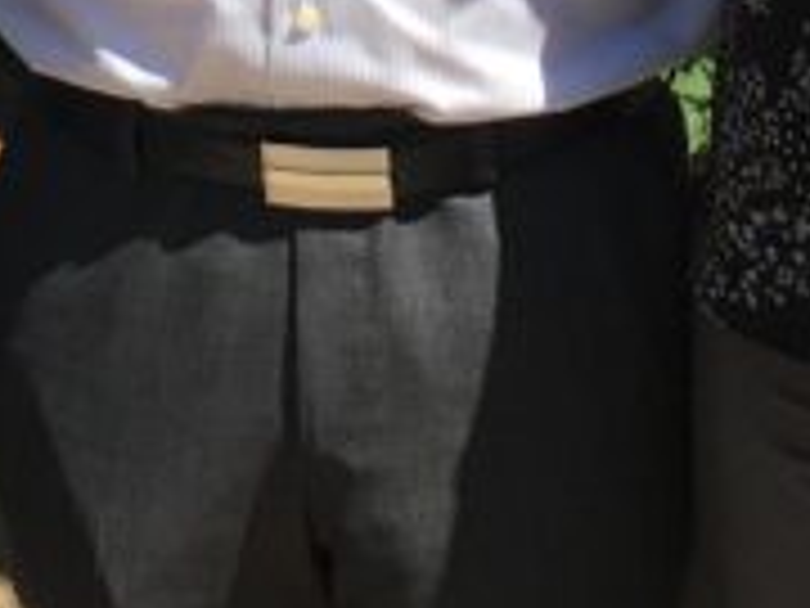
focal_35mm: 165
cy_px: -495
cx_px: 274
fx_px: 3861
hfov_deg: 12.0
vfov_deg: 8.6
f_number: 2.2
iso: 25
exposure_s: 1/1282
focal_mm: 4.15
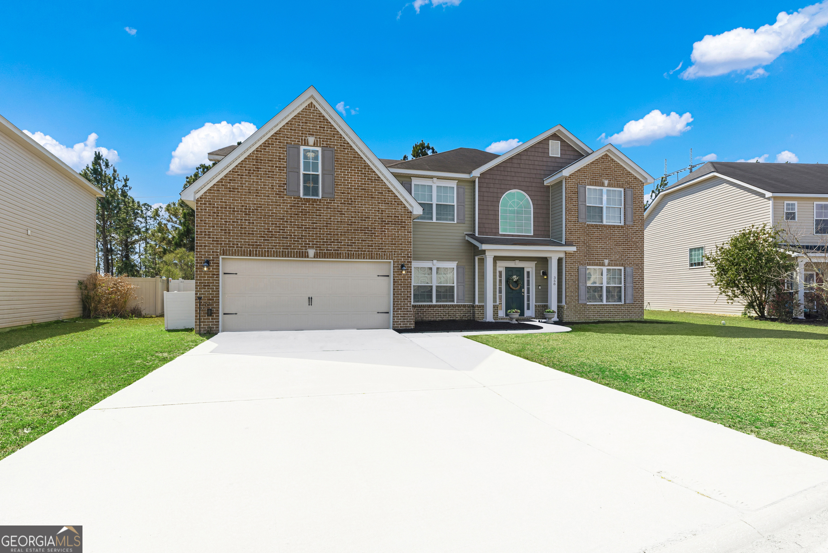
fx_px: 391
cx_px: 414
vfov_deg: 70.5
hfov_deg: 93.3
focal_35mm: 17
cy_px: 276
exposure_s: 1/320
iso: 125
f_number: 8
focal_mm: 17
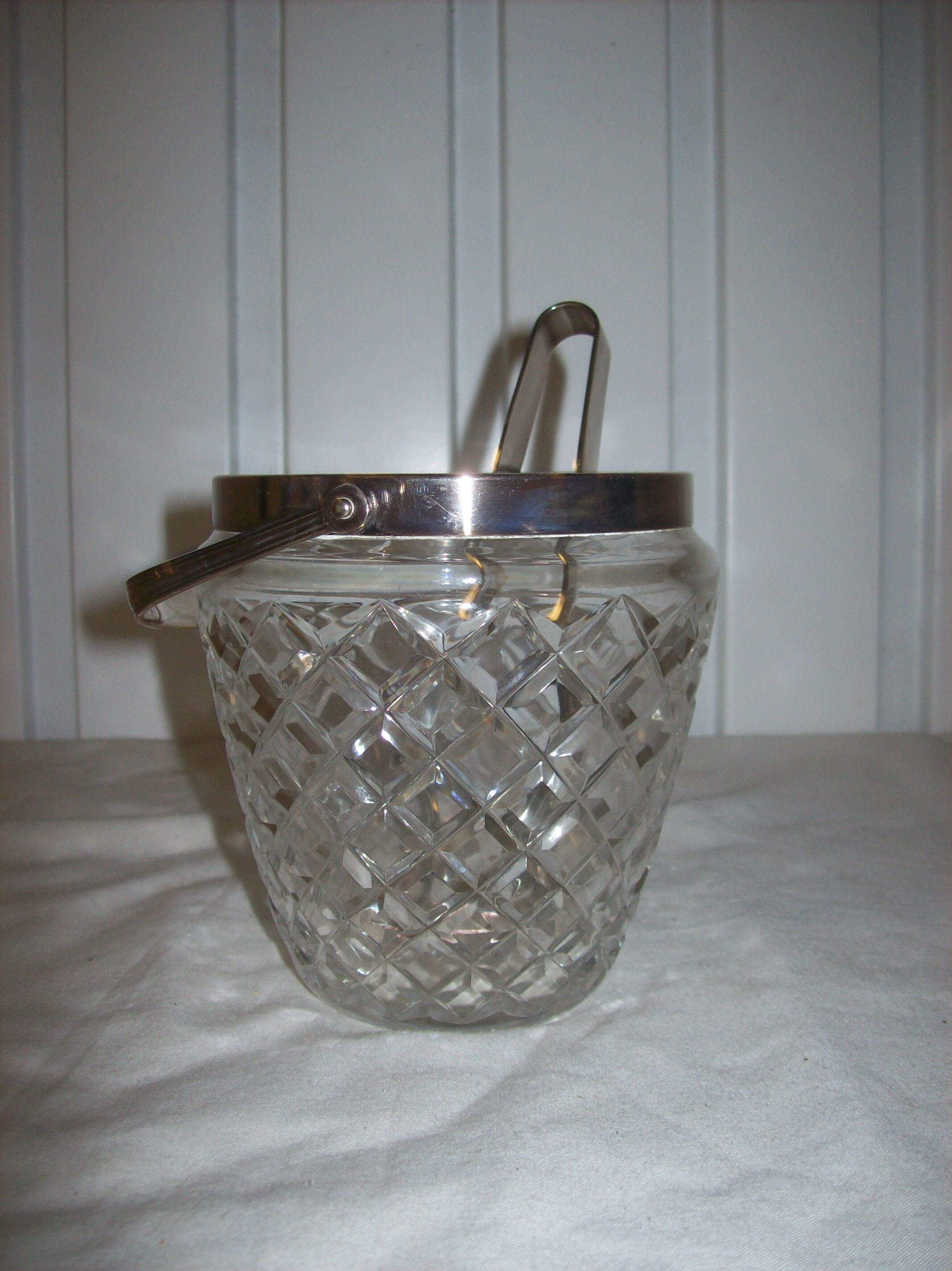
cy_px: 636
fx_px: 1321
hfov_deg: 39.6
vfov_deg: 51.4
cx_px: 476
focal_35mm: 36
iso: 80
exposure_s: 1/64
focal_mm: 6
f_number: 2.7
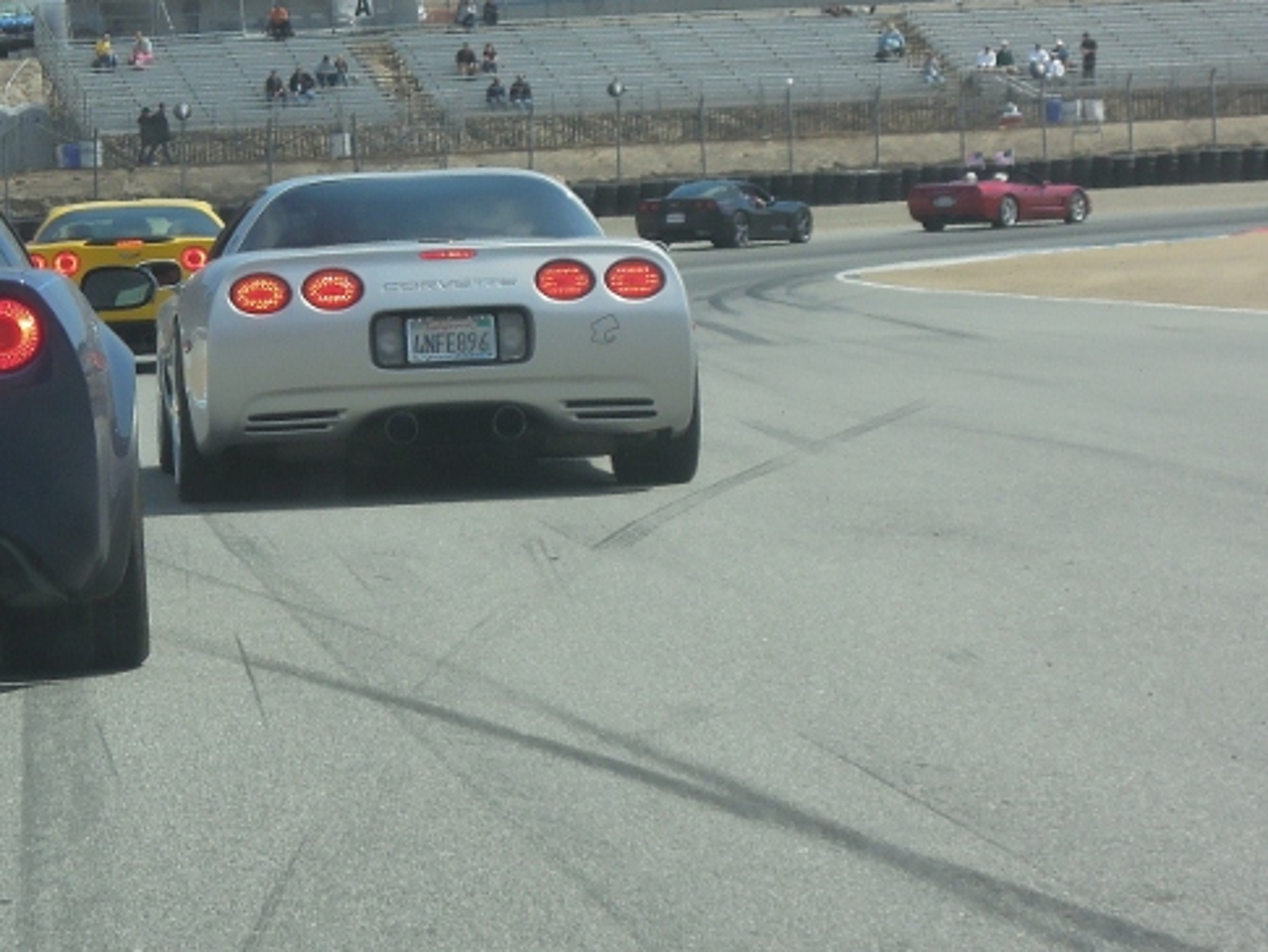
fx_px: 6046
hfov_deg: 11.9
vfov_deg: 9.0
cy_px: 432
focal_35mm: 165
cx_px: 251
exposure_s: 1/640
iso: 160
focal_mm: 17.9
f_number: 4.9
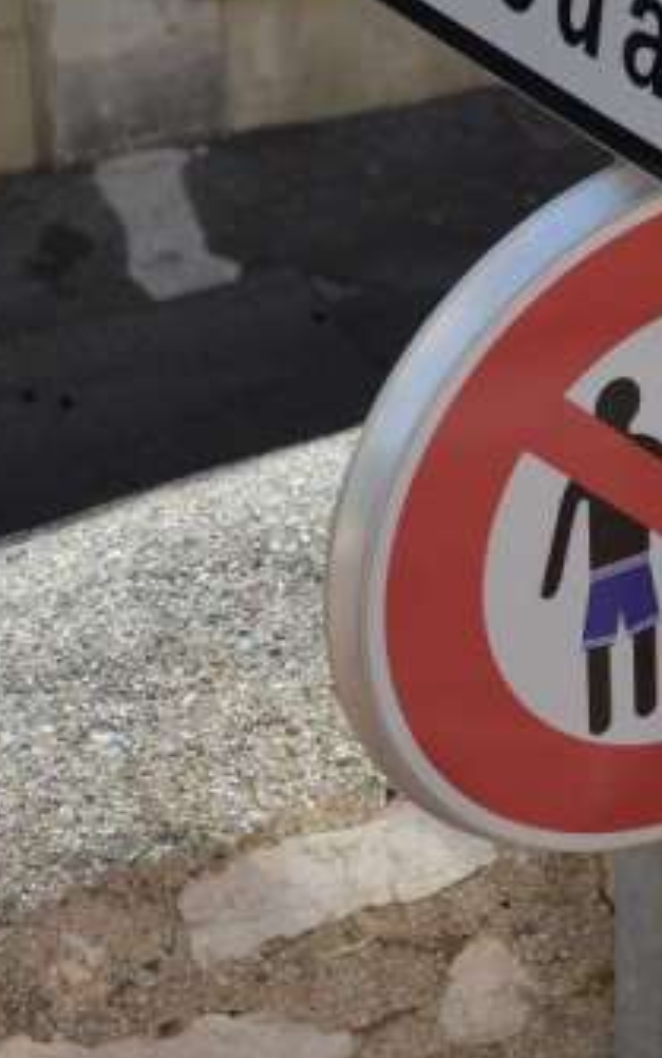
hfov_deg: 11.7
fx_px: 3173
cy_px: 260
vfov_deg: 18.8
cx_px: 716
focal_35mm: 110
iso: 125
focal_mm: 45
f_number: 6.3
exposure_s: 1/160
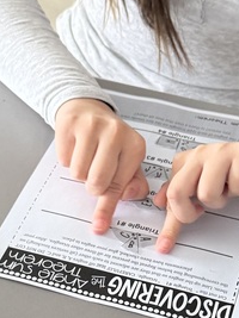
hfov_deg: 16.0
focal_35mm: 92
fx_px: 848
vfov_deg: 21.2
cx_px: 112
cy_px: 229
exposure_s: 1/60
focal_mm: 6.76
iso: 400
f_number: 1.78
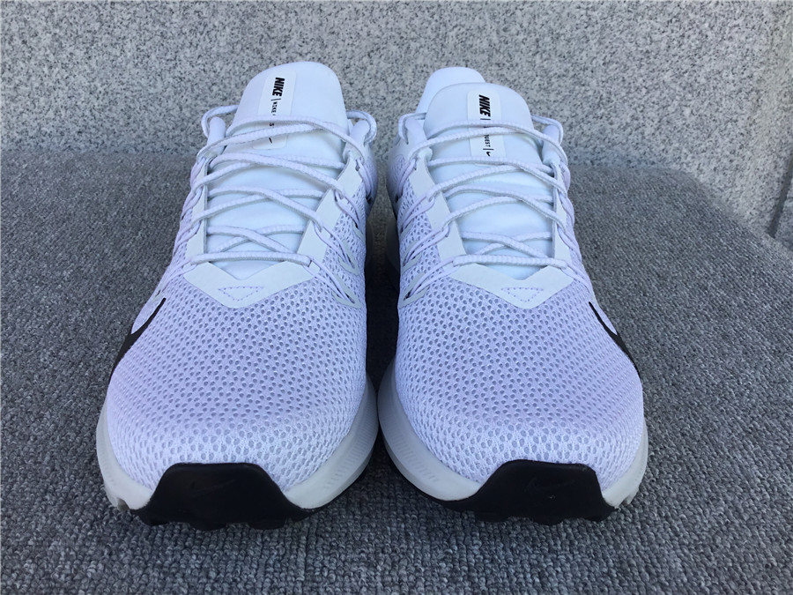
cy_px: 298
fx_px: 710
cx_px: 396
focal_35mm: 31
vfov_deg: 45.4
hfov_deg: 58.4
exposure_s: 1/227
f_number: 2.4
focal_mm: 3.3
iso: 25
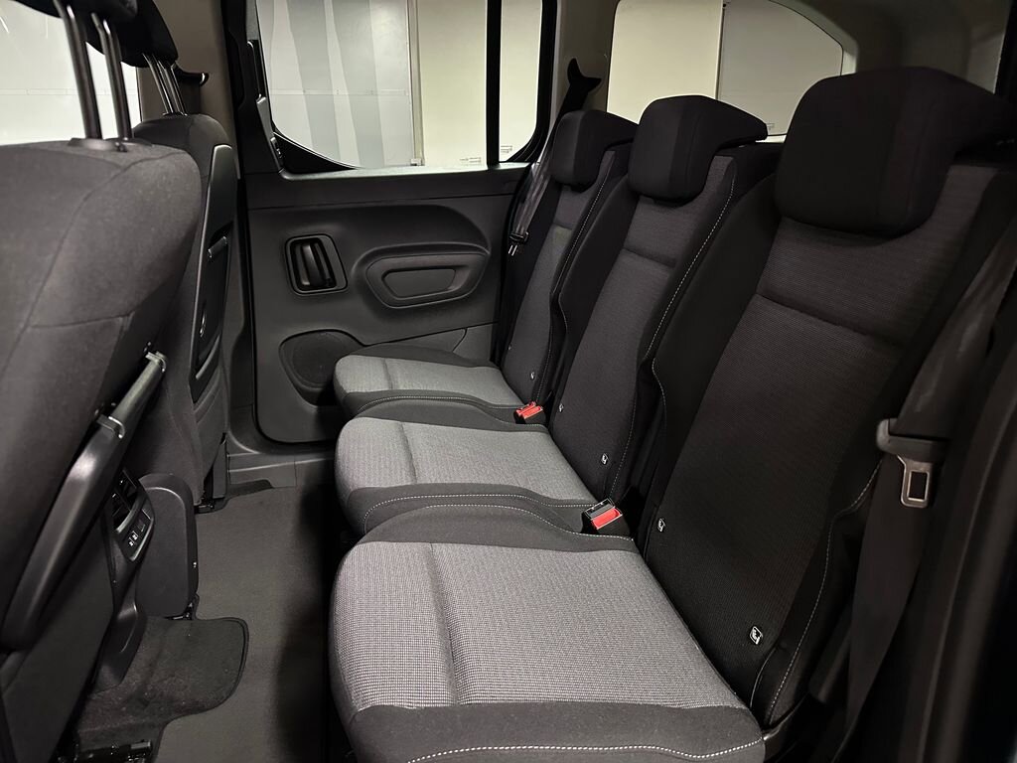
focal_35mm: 24
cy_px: 382
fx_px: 705
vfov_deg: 56.8
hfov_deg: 71.6
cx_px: 508
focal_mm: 6.86
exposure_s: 1/25
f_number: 1.78
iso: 1000
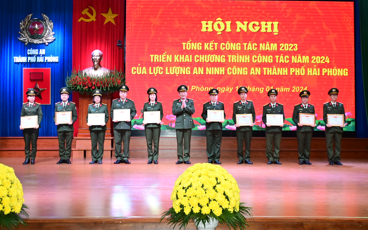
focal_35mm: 46
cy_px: 112
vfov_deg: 28.0
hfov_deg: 43.5
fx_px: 461
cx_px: 184
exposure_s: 1/200
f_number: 4
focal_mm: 30
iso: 1250
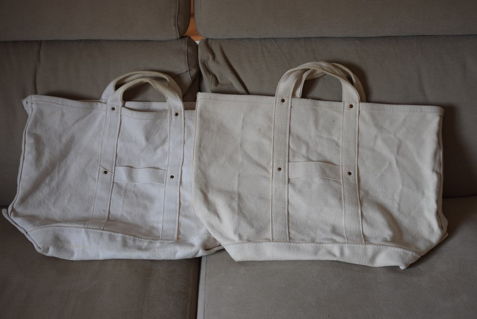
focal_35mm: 52
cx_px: 238
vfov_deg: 25.8
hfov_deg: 37.8
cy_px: 160
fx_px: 696
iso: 160
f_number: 4.2
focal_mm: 35
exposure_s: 1/4
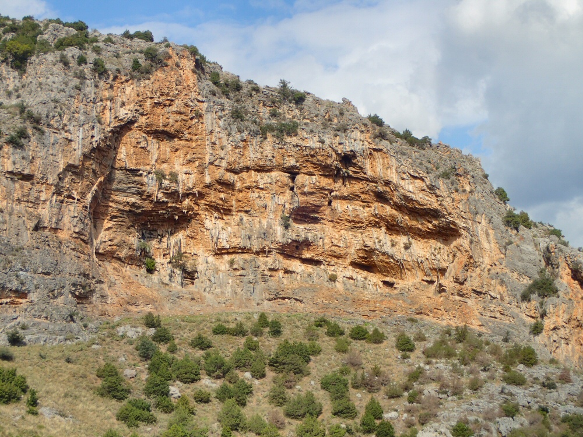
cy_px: 218
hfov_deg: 26.3
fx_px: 1246
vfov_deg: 19.9
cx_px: 292
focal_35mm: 74
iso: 100
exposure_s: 1/400
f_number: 5.6
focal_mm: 13.47
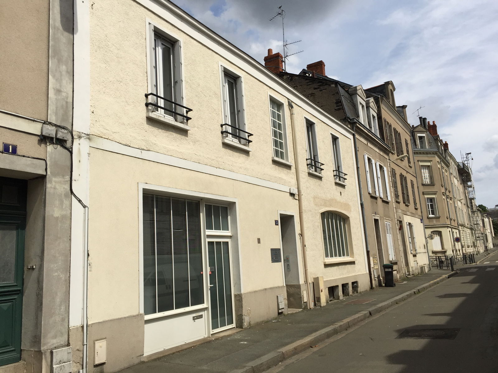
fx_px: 417
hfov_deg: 61.7
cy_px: 186
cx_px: 249
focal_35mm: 29
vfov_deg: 48.2
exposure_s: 1/3300
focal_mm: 4.15
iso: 32
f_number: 2.2
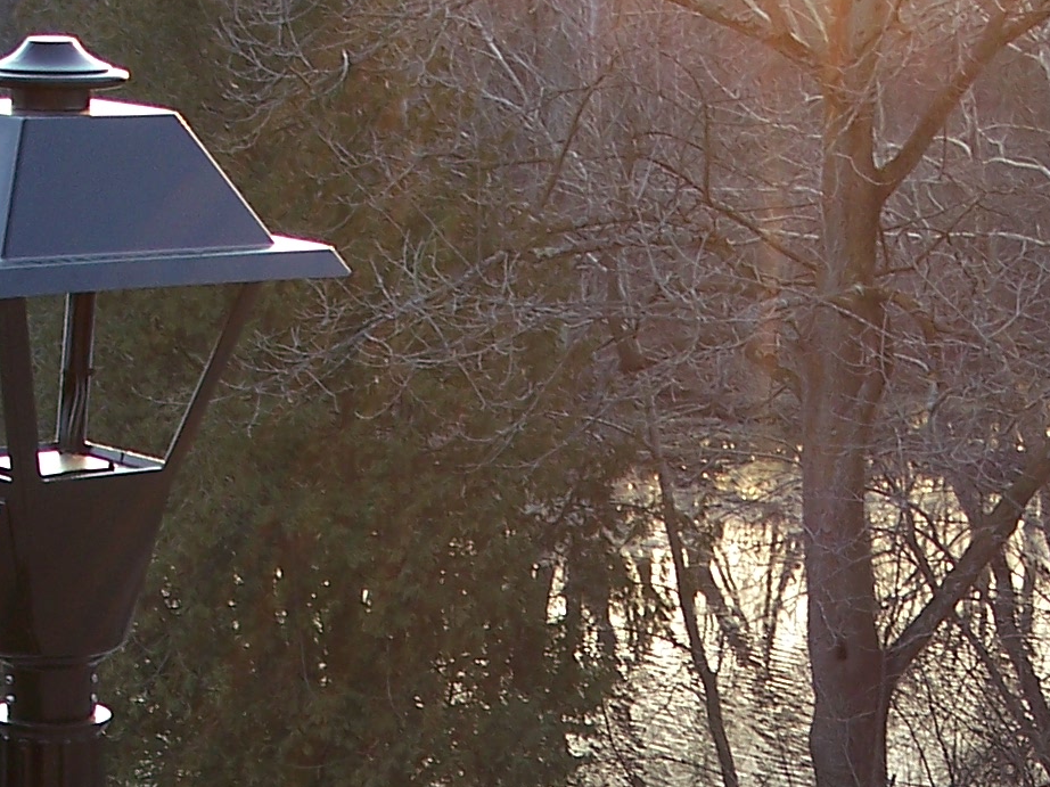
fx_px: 3973
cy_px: 1238
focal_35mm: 131
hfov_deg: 15.0
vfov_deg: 10.8
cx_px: 728
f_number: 2.8
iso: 64
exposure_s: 1/60
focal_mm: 7.8
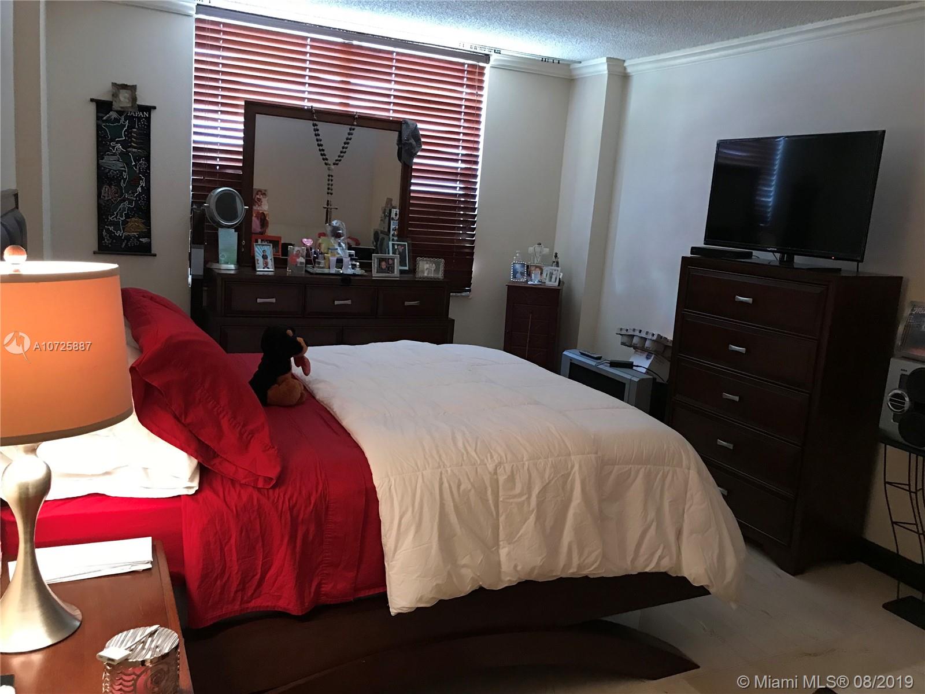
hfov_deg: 63.4
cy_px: 347
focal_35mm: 28
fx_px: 748
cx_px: 462
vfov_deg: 49.7
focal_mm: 3.99
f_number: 1.8
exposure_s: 1/9
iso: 100
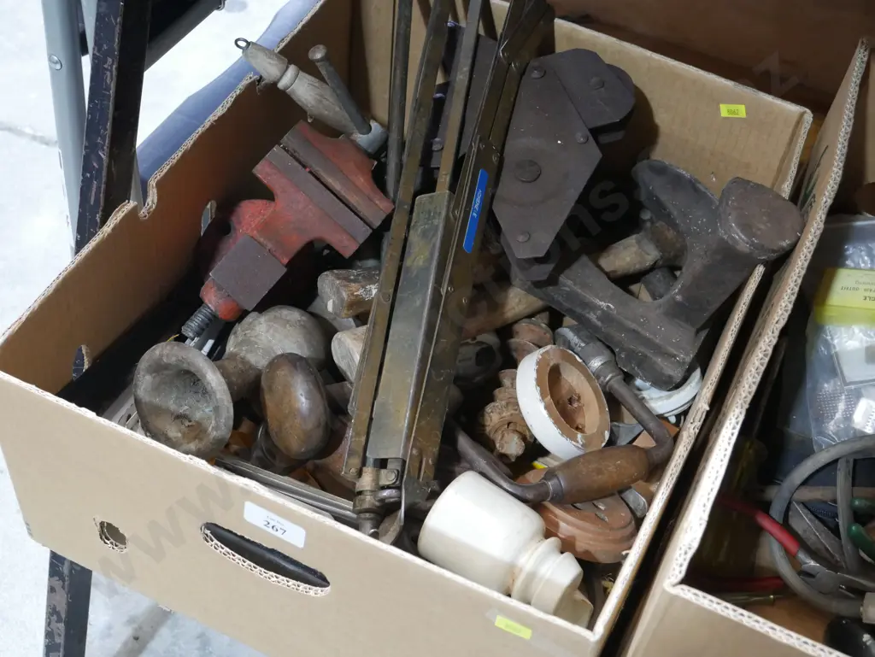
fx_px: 1264
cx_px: 438
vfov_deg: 29.1
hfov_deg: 38.2
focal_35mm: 50
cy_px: 328
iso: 2500
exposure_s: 1/60
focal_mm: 25
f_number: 5.3
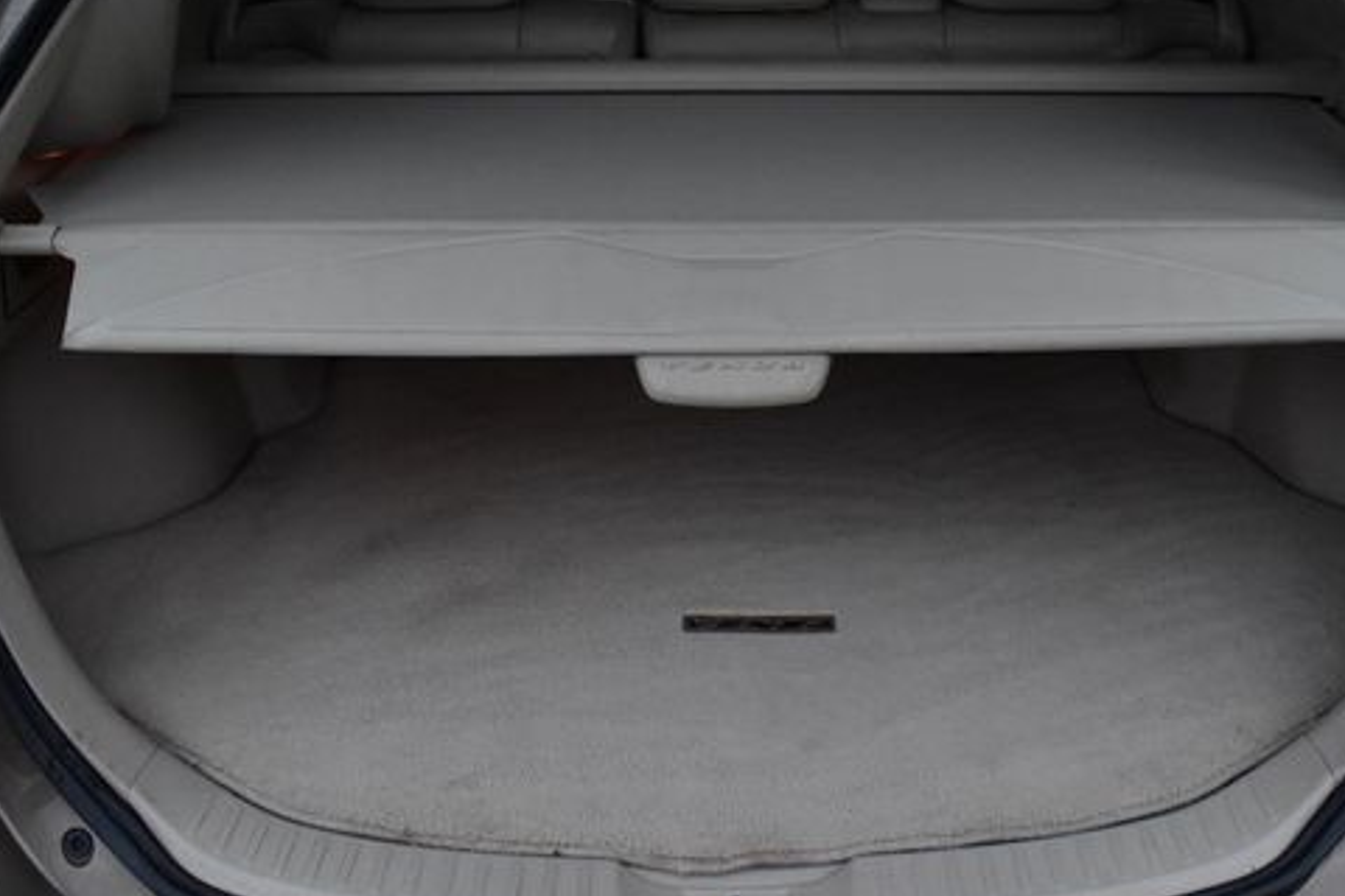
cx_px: 785
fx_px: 1345
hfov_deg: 52.9
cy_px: 353
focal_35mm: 36
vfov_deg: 36.7
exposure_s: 1/60
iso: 2500
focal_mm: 18
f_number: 8
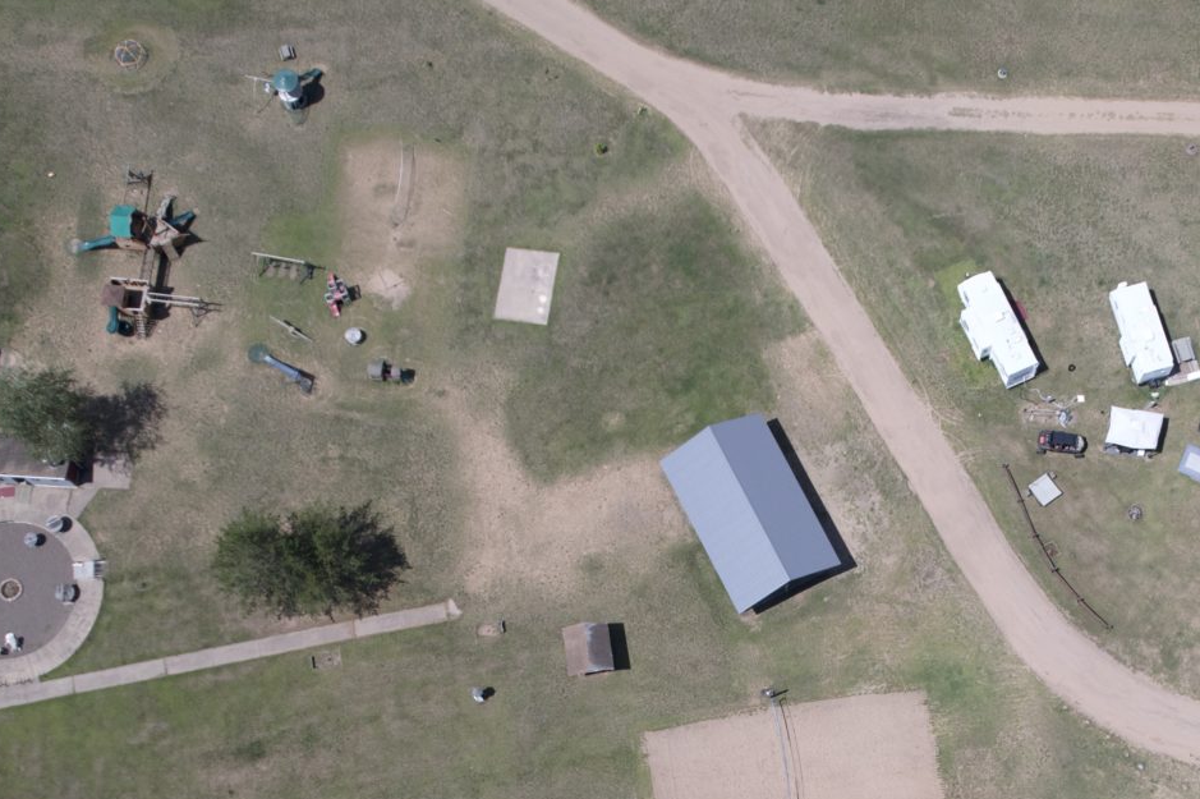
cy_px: 851
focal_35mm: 48
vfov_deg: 26.1
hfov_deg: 40.7
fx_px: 1599
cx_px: 791
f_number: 2.8
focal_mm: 8.38
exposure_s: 1/500
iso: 100
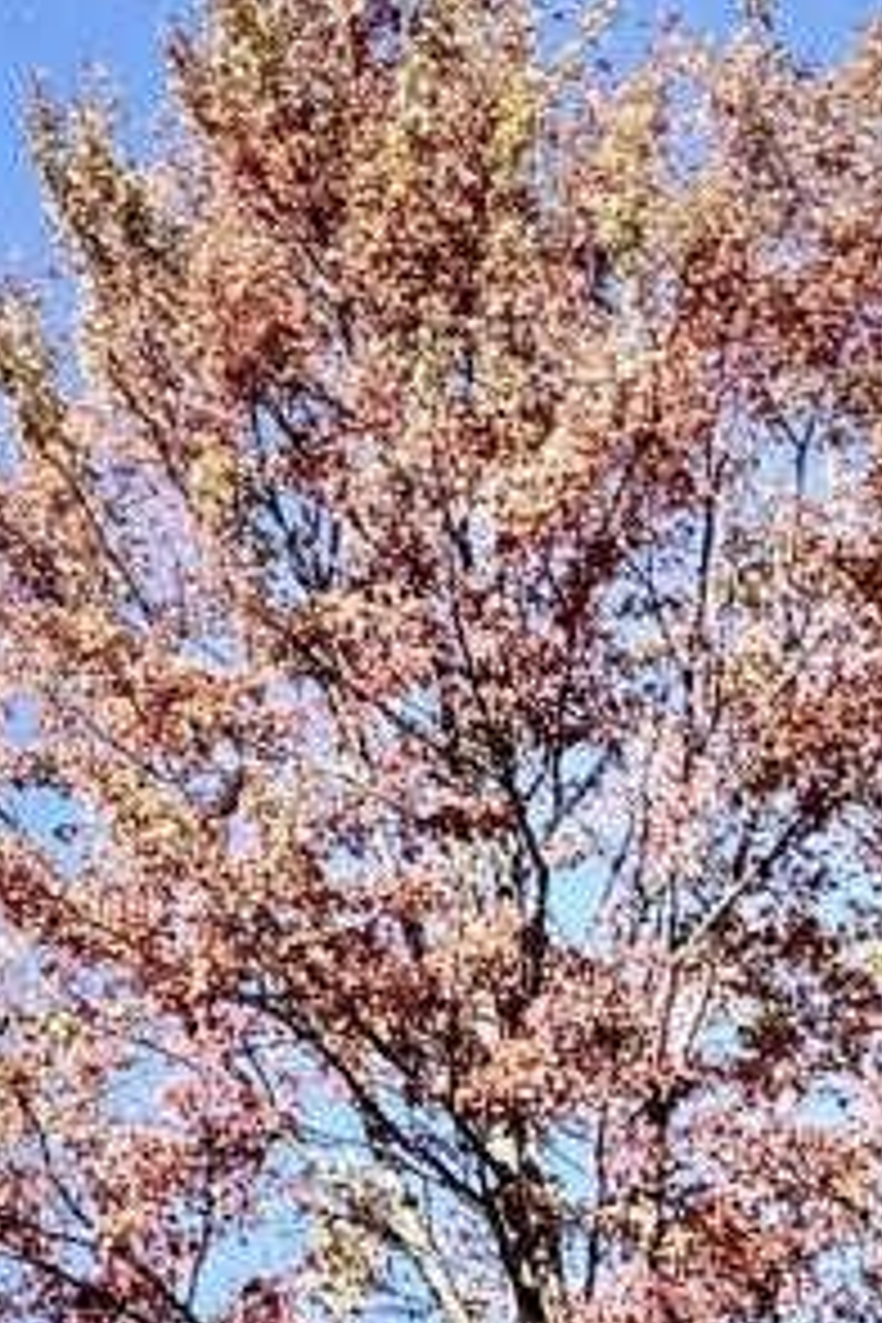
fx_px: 6247
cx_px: -2200
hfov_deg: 6.9
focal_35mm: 170
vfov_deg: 11.3
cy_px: 2331
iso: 80
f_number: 1.78
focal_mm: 6.76
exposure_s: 1/1869
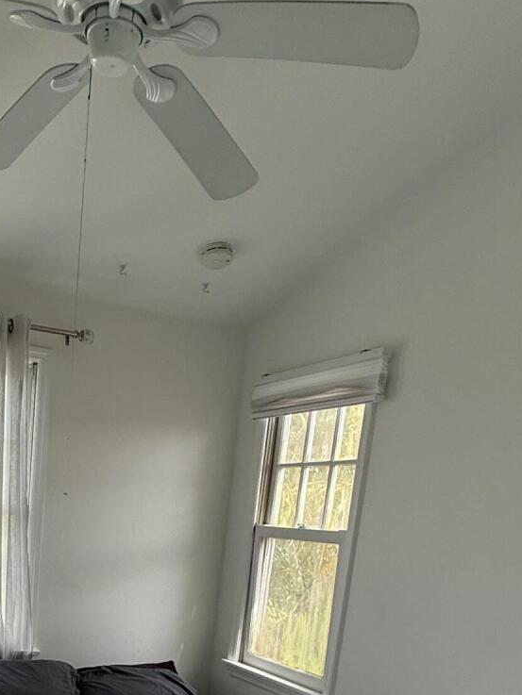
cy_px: 673
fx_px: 764
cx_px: 84
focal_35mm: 38
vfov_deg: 43.1
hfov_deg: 36.1
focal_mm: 2.22
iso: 64
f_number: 2.2
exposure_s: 1/224
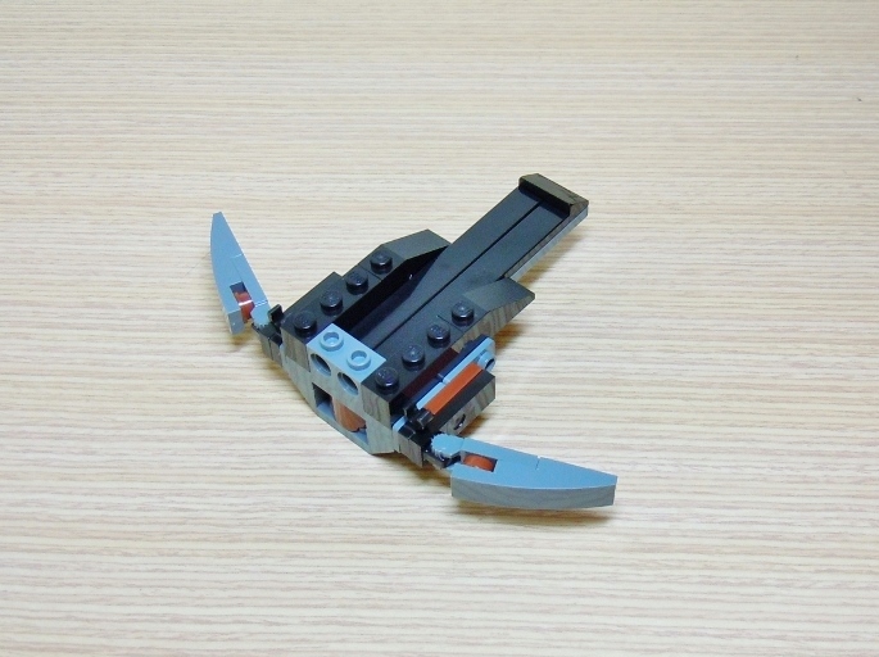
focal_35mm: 30
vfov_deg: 46.7
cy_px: 328
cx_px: 440
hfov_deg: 60.0
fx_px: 761
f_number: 3.5
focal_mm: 5.4
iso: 200
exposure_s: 1/25
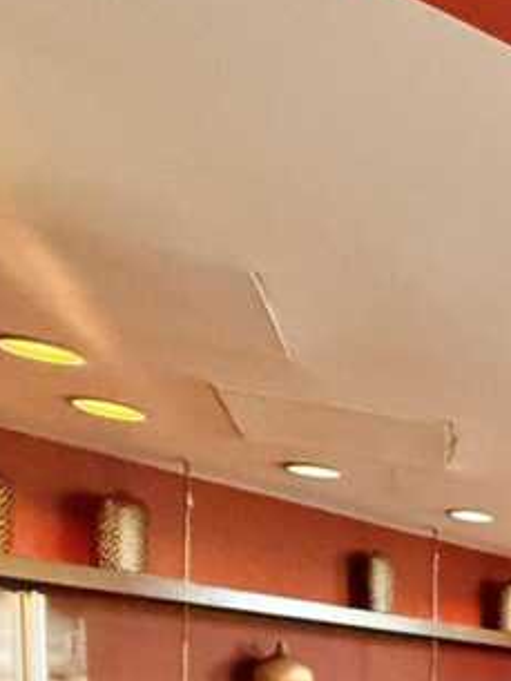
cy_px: 719
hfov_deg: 17.0
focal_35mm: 47
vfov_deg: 35.5
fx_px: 924
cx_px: 1122
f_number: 2.2
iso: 400
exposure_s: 1/60
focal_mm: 2.22
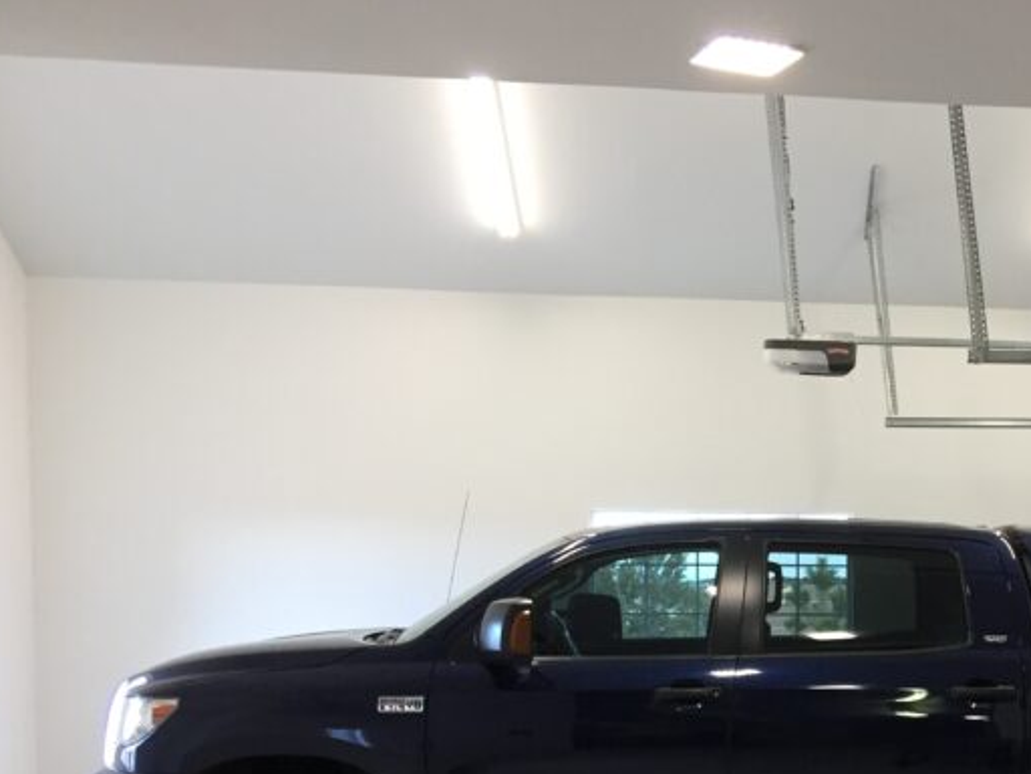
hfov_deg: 31.5
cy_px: 722
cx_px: 944
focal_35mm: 58
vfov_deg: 24.4
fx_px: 1727
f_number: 2.2
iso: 40
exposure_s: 1/30
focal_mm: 4.15
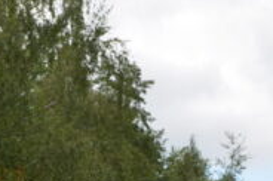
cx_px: 200
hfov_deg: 15.4
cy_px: 191
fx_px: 1007
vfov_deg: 10.2
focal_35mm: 133
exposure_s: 1/200
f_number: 5.6
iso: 100
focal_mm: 24
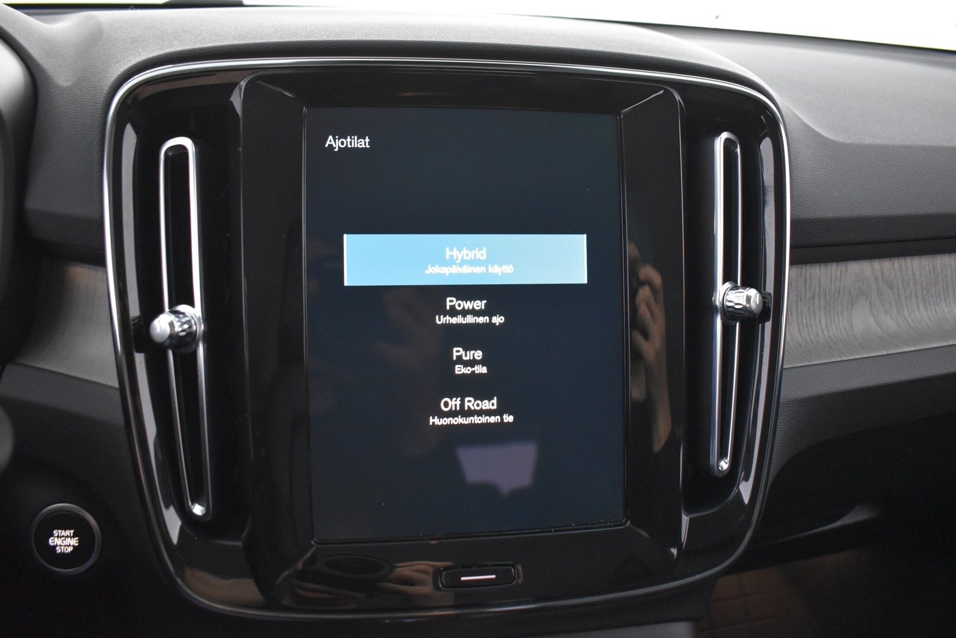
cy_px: 319
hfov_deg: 61.9
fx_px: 797
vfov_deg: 43.6
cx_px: 478
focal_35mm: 30
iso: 3200
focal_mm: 20
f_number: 3.5
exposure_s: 1/20
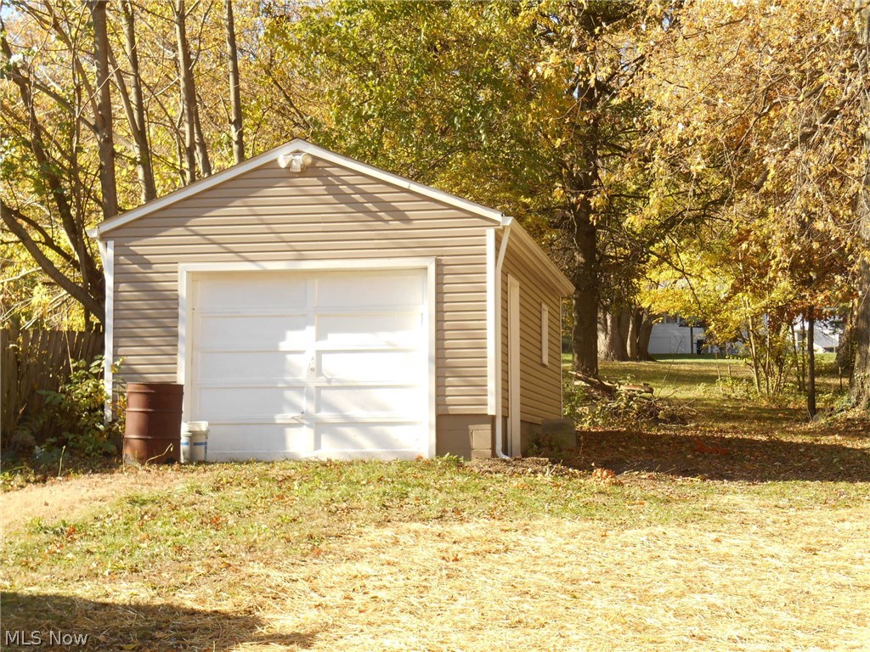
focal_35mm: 61
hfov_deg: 31.7
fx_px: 1533
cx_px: 435
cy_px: 326
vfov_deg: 24.0
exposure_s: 1/125
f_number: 4.4
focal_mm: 10.9
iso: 80
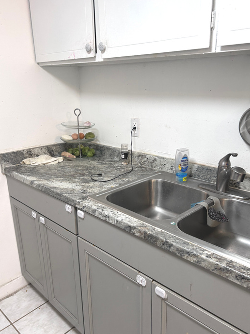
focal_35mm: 29
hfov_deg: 48.2
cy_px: 178
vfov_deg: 61.6
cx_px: 123
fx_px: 280
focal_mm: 5.7
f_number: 1.5
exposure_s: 1/120
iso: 125
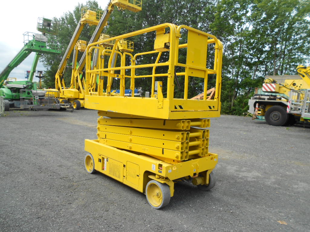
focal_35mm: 26
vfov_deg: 53.1
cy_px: 116
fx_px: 233
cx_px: 155
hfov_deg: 67.3
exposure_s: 1/500
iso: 80
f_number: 3.2
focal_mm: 4.6
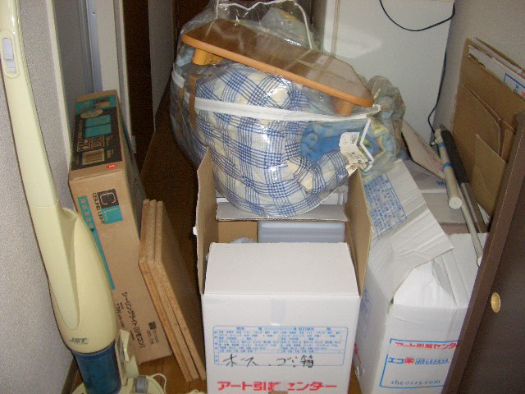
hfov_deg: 52.6
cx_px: 262
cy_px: 197
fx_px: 531
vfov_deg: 40.7
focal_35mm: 35
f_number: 2.6
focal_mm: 5.8
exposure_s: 1/60
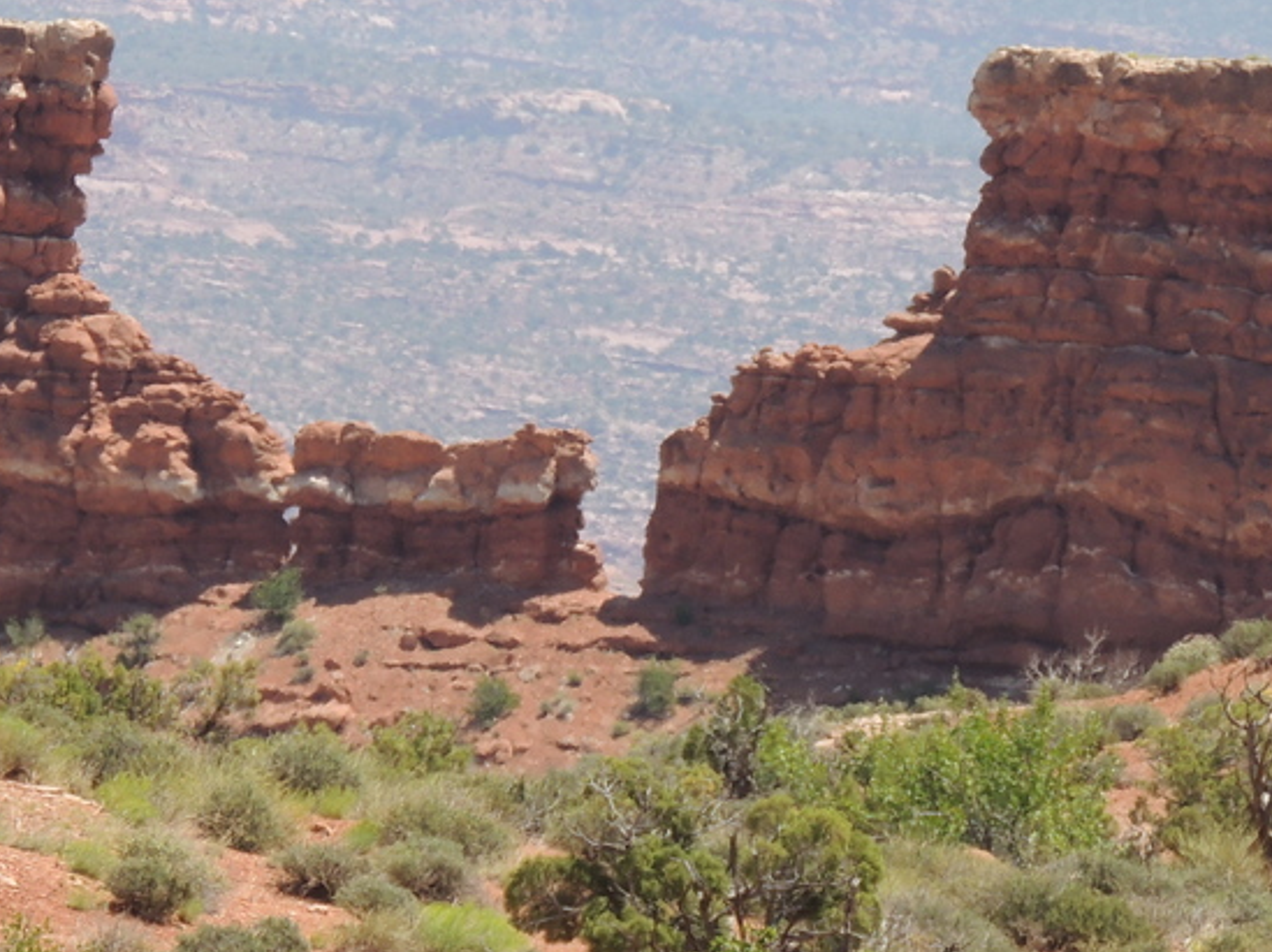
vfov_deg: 2.1
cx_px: 707
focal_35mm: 700
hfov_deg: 2.8
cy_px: 484
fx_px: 25705
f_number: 4.8
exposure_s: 1/400
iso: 100
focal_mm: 53.5
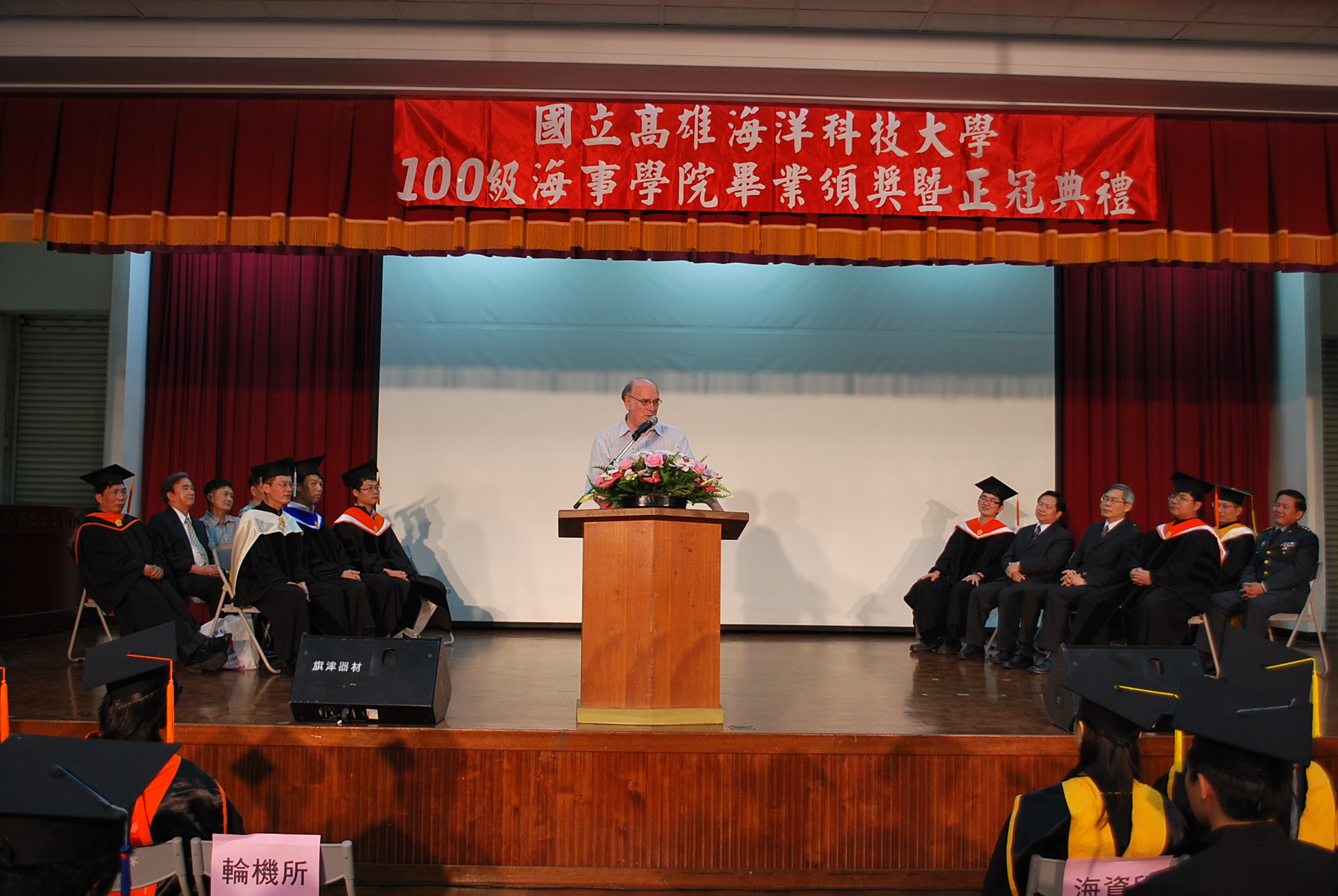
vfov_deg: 37.0
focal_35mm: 36
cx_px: 669
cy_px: 448
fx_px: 1340
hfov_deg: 53.1
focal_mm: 24
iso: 220
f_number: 4.2
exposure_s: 1/30
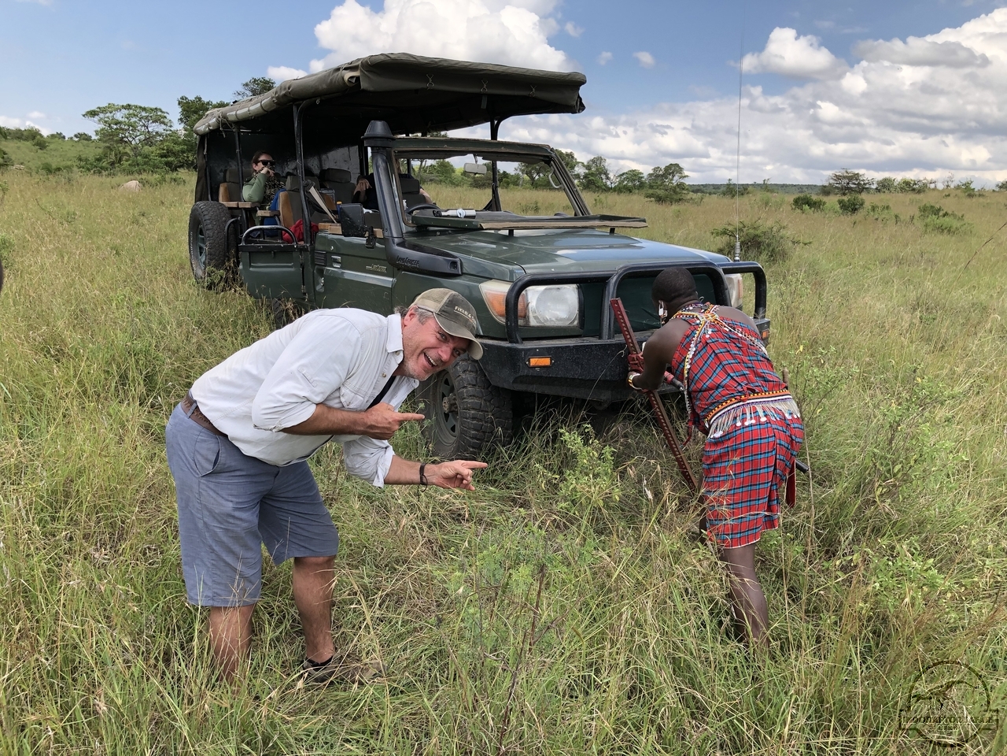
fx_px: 815
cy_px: 378
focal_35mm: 28
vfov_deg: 49.7
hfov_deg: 63.4
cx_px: 504
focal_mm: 4
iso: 20
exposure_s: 1/787
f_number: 1.8
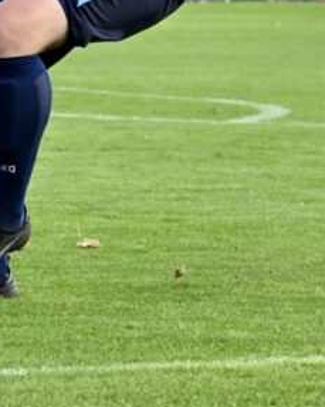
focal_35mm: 352
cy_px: 4
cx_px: 167
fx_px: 4239
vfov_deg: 5.5
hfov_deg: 4.4
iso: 1800
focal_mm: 105
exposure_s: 1/1600
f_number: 6.3
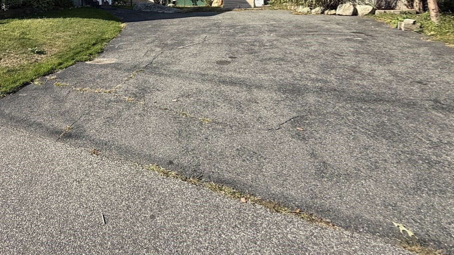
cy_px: 6
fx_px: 289
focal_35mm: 24
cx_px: 113
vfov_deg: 42.0
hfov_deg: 71.1
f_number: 2.2
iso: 64
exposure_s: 1/1167
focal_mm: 2.22
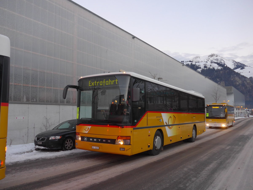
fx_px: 212
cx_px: 126
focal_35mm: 29
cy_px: 95
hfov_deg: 61.7
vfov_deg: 48.2
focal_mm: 6
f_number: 2
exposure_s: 1/60
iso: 250
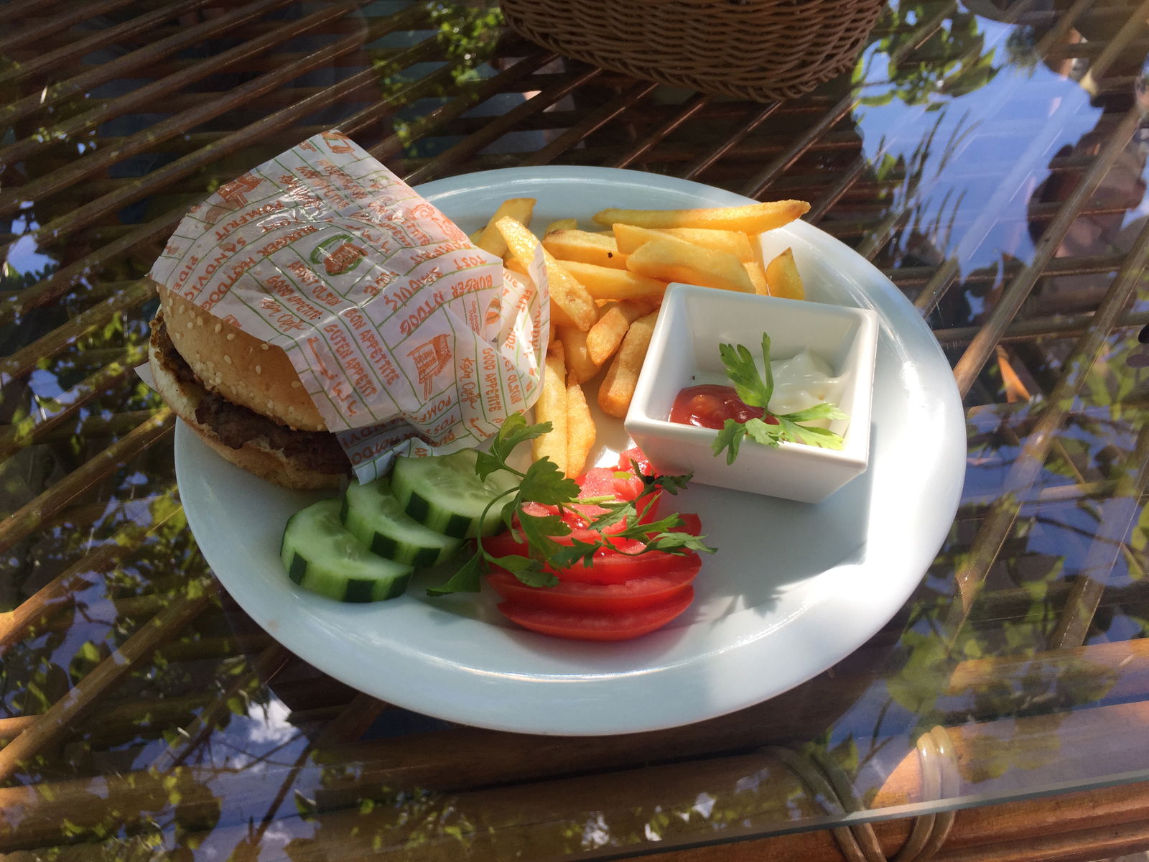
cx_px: 574
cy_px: 431
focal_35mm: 29
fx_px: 963
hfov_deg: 61.7
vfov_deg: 48.2
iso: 32
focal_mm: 4.15
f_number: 2.2
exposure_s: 1/682
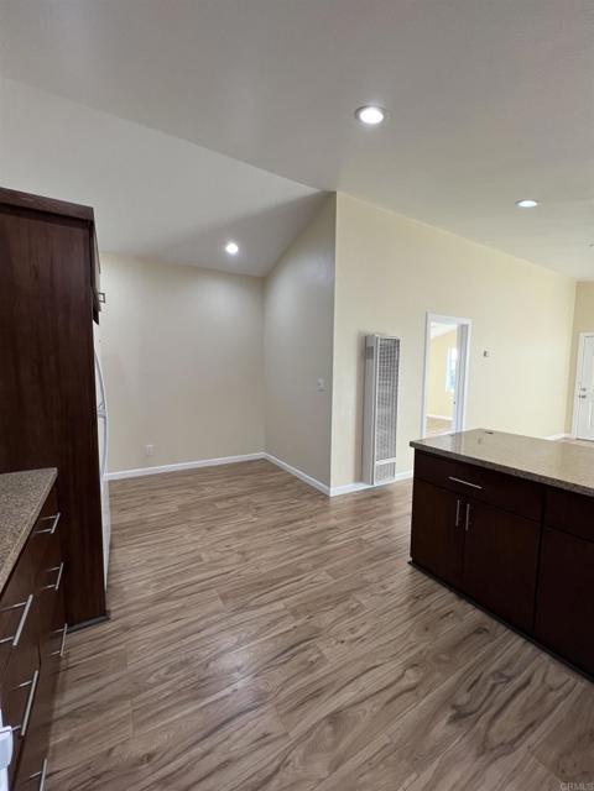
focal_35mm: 13
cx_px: 297
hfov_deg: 89.9
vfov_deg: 106.2
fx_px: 297
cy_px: 396
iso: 100
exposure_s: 1/120
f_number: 1.8
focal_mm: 1.57
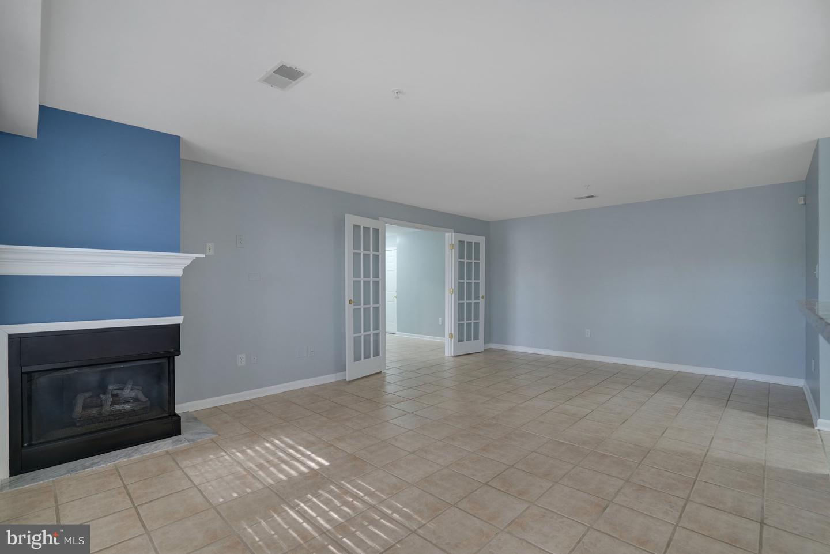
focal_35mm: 16
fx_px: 369
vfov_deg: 73.8
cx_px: 415
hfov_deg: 96.7
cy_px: 277
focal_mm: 16
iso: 1250
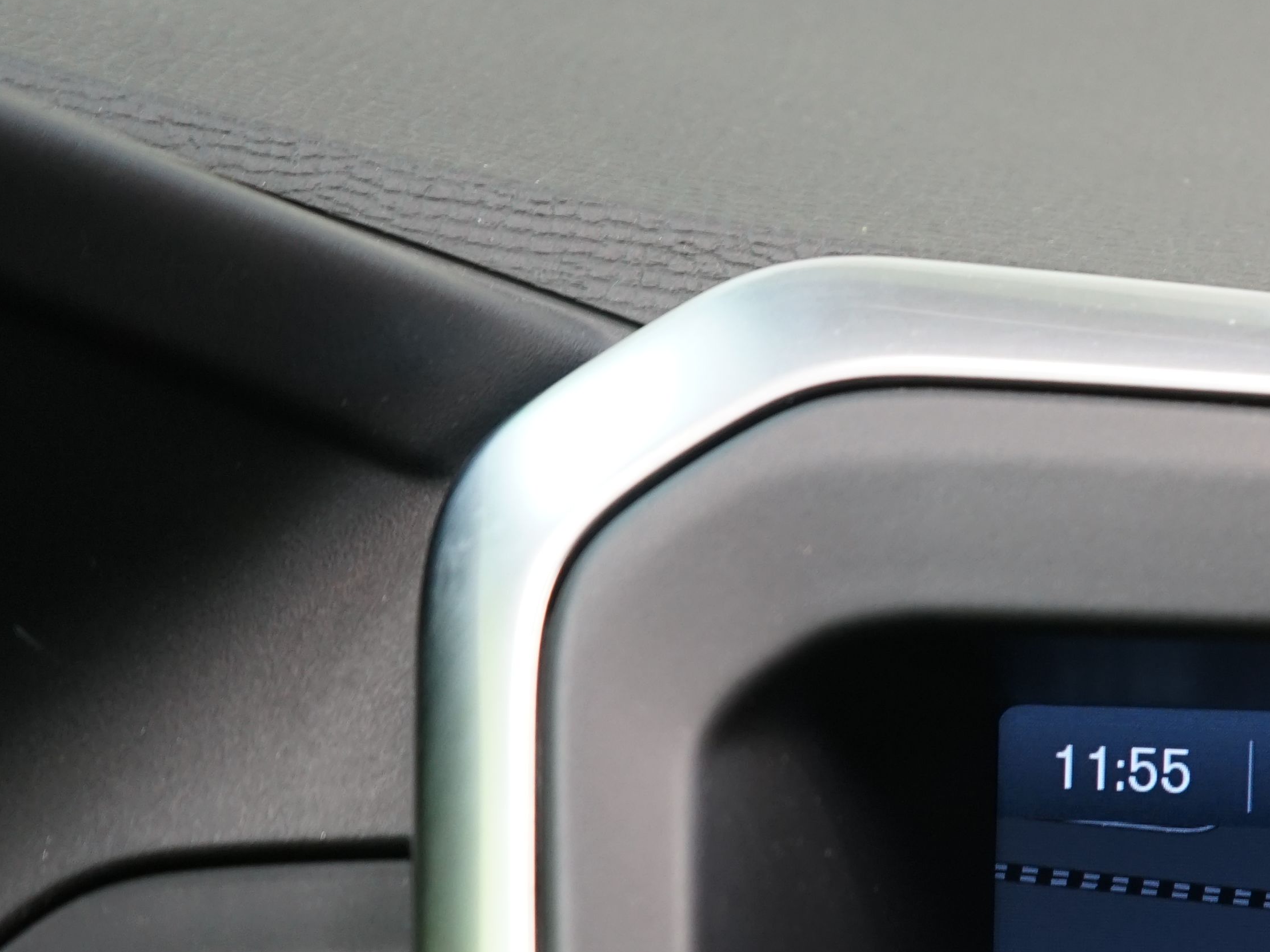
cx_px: 1649
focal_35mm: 109
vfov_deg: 13.3
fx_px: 3999
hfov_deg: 17.0
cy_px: 1079
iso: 640
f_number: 4.5
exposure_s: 1/30
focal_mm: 42
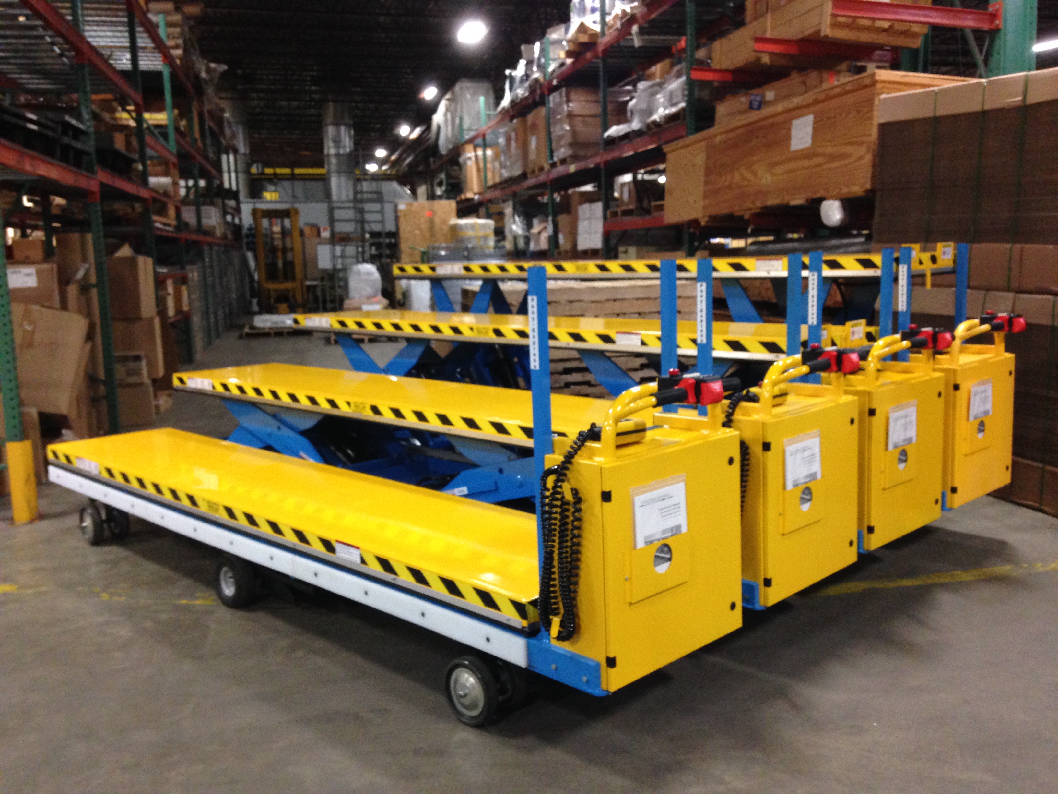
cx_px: 529
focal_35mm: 33
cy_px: 397
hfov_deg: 55.4
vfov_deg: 42.9
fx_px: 1009
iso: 320
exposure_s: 1/20
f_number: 2.4
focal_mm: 4.12
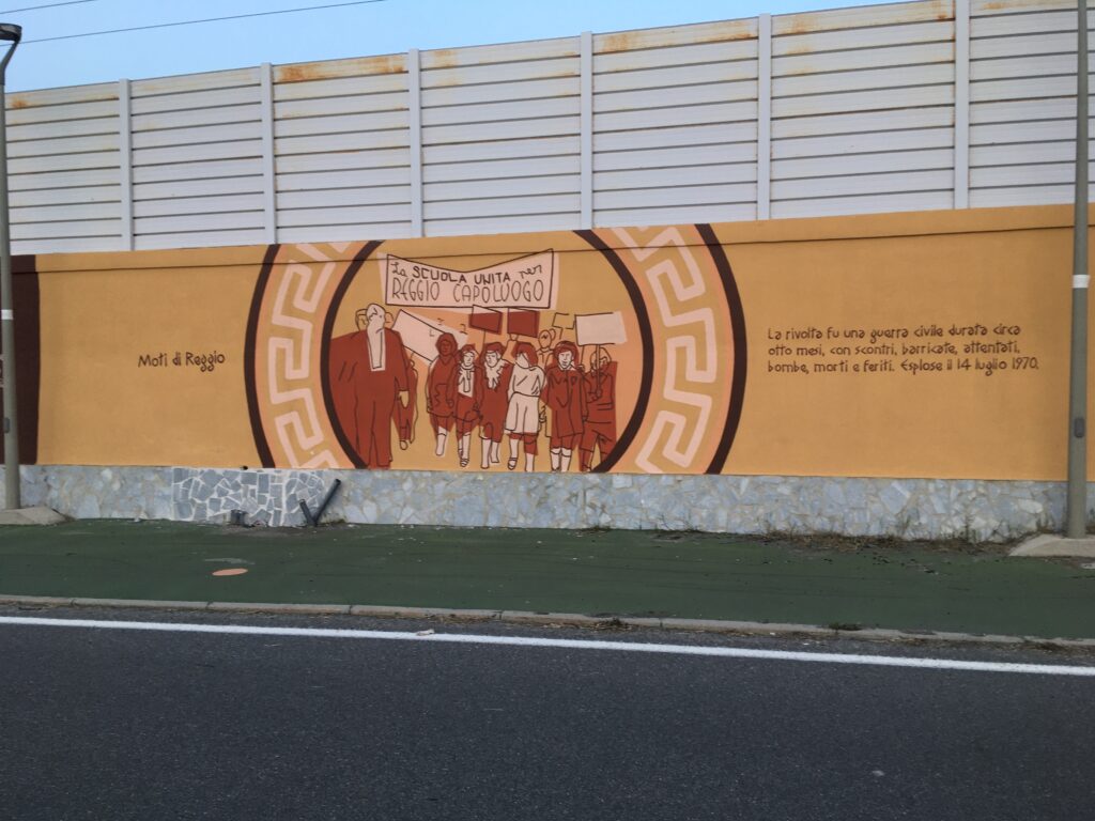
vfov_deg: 48.2
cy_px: 410
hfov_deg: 61.7
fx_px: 917
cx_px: 548
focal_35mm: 29
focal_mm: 4.15
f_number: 2.2
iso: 32
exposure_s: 1/33
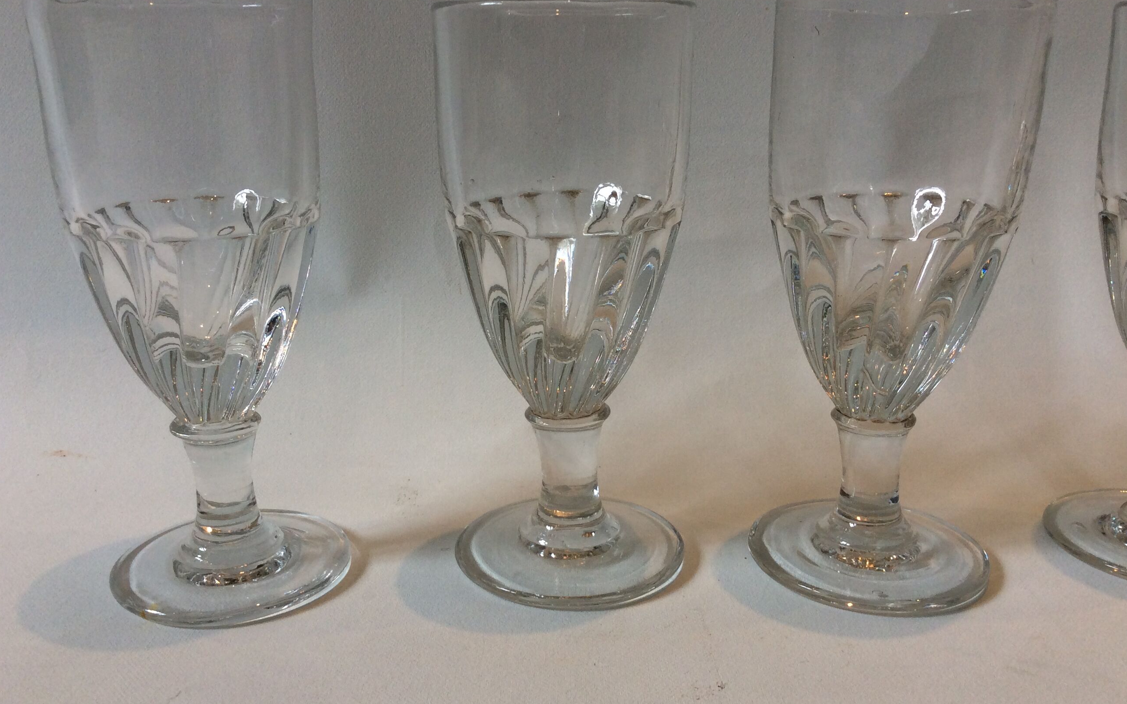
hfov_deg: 56.7
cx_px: 564
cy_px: 382
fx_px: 1044
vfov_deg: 37.3
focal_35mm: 34
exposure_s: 1/50
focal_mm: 3.3
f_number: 2.4
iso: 40
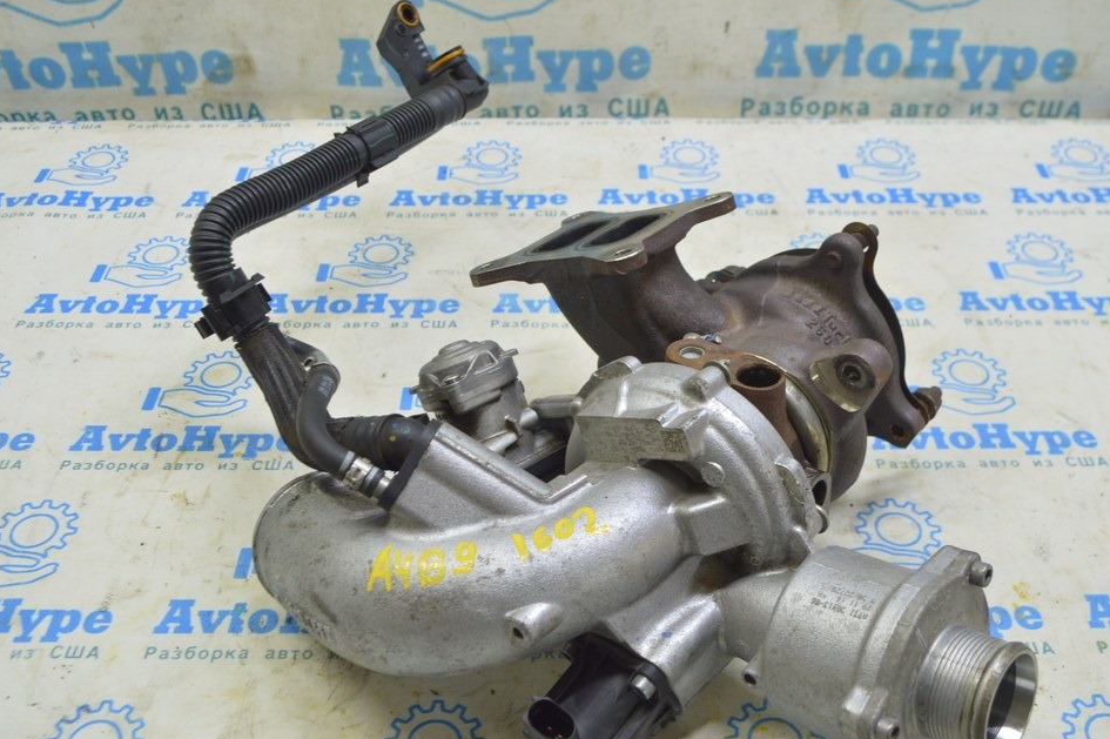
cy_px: 372
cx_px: 561
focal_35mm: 39
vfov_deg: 34.2
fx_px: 1202
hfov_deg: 49.6
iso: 400
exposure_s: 1/20
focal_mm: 24
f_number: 5.6
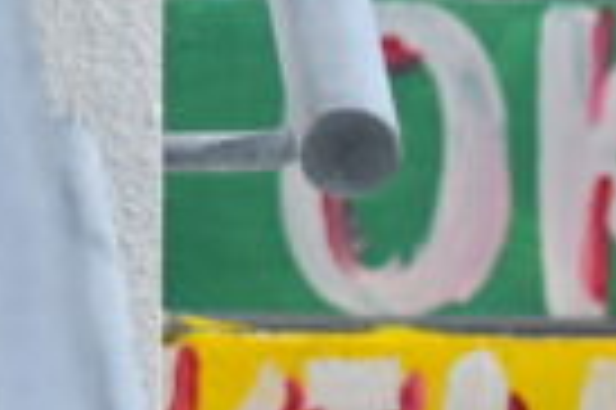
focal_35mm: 896
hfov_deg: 2.3
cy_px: 264
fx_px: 15313
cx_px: 1911
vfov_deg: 1.5
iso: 100
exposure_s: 1/2000
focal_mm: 120
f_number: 4
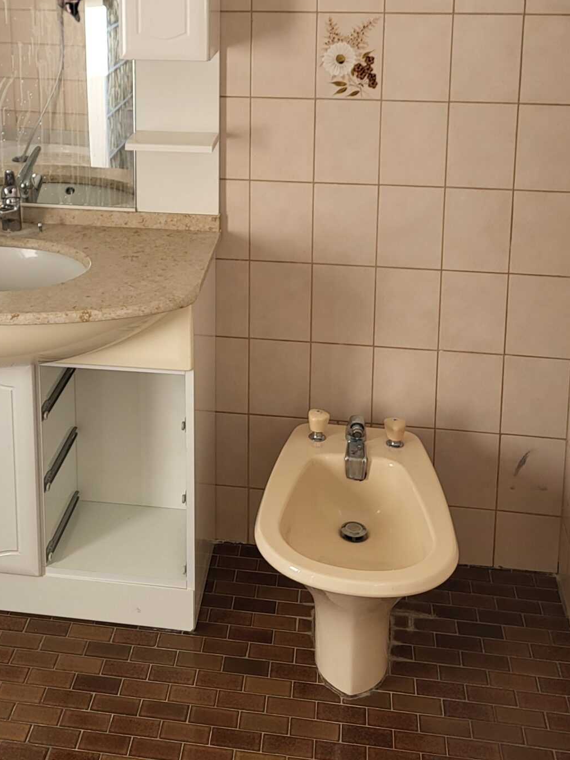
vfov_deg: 37.1
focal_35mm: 49
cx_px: 172
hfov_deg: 29.4
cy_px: 116
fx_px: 1075
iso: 40
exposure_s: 1/111
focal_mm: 5.4
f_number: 1.8
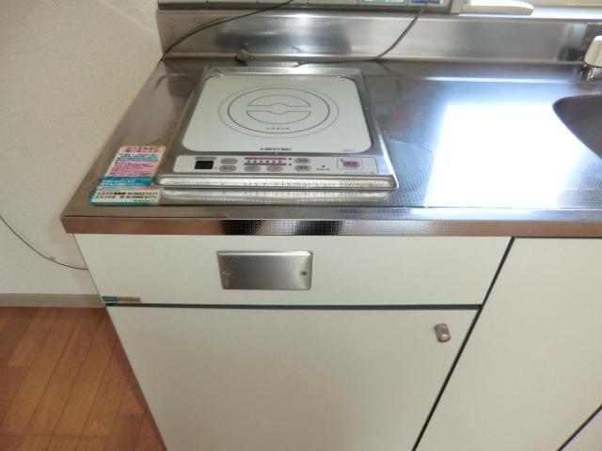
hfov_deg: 71.6
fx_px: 417
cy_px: 226
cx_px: 301
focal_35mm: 24
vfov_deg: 56.8
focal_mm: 4.3
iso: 320
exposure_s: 1/60
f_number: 3.2
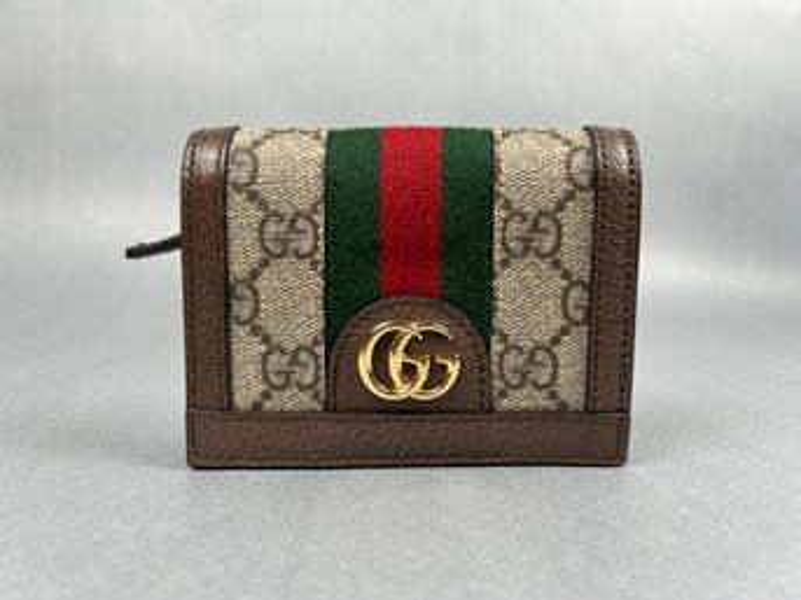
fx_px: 601
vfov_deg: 53.0
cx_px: 400
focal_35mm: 26
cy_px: 300
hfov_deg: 67.3
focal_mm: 5.7
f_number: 1.5
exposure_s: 1/120
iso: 64
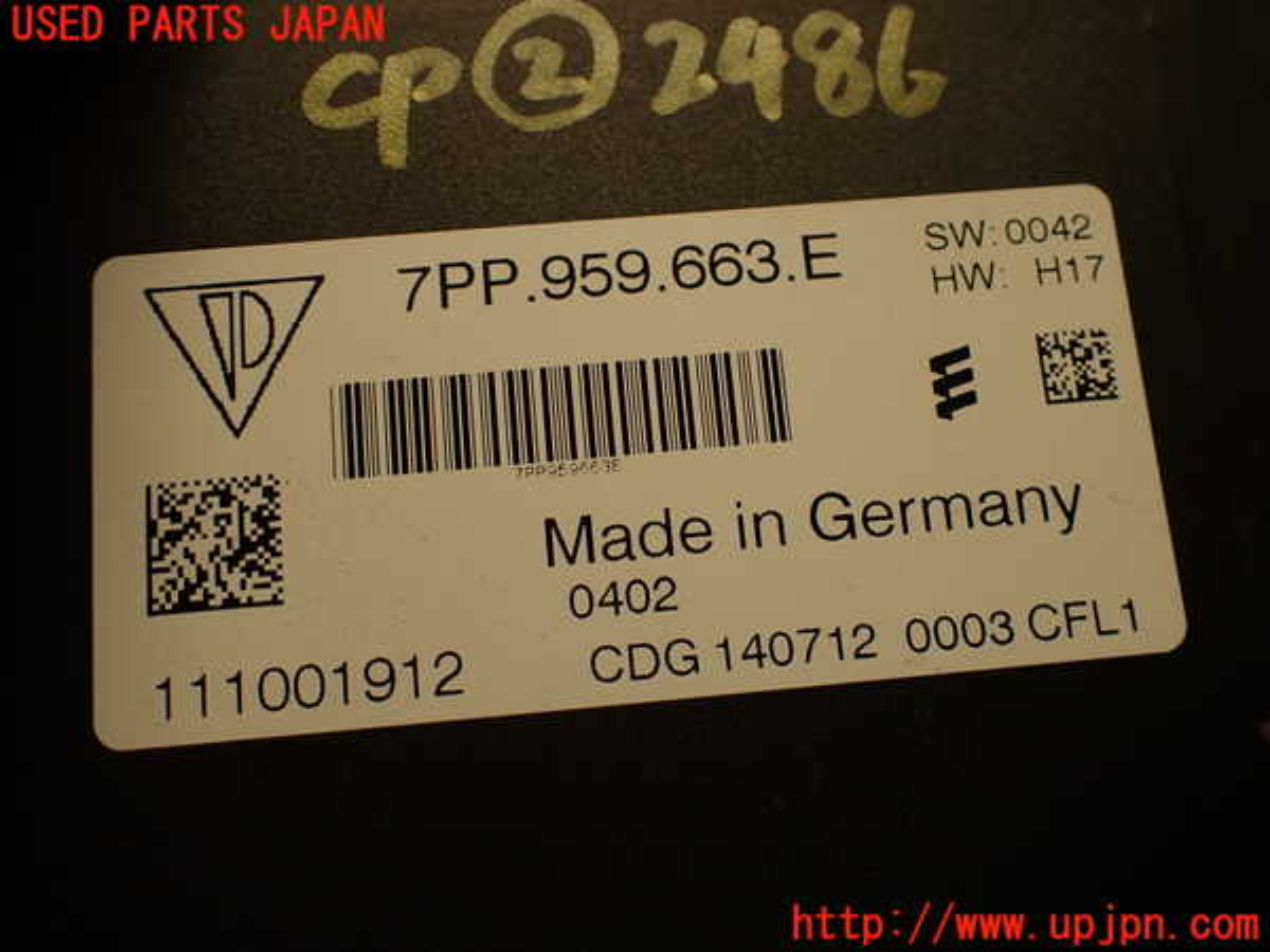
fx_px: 1101
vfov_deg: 46.8
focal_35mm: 30
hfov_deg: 60.0
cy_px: 476
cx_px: 635
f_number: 2.3
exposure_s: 1/60
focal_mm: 5.4
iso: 125
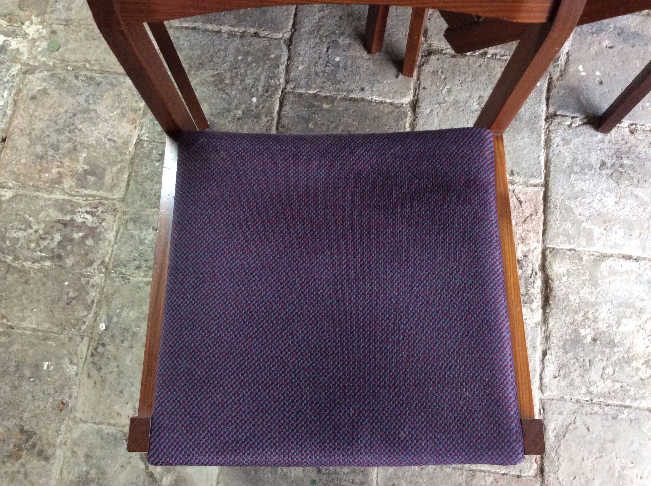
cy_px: 243
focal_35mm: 32
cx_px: 326
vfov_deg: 44.1
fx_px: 601
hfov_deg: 56.9
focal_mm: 3.3
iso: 250
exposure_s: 1/25
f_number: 2.4
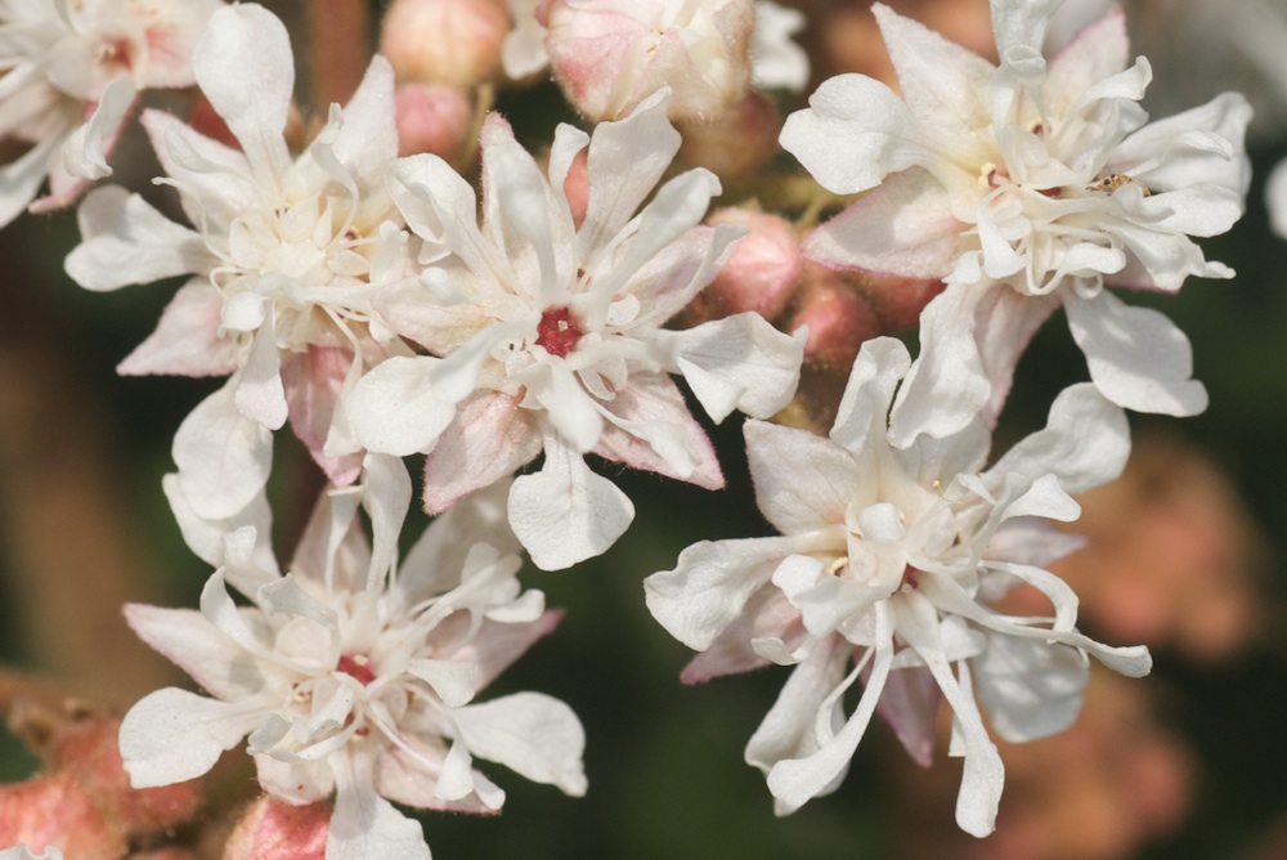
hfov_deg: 15.2
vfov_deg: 10.2
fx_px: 4829
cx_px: 644
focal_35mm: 135
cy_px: 430
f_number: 13
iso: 250
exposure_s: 1/250
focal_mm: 90
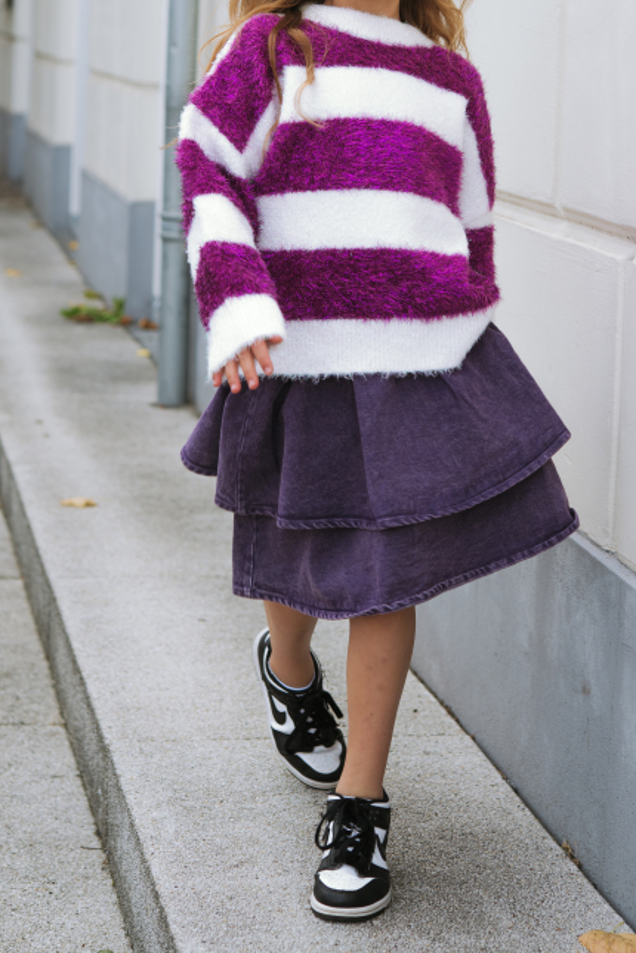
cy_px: 116
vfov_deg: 21.5
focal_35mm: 93
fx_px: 2464
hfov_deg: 14.7
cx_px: 370
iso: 100
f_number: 3.2
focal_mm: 50
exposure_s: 1/320
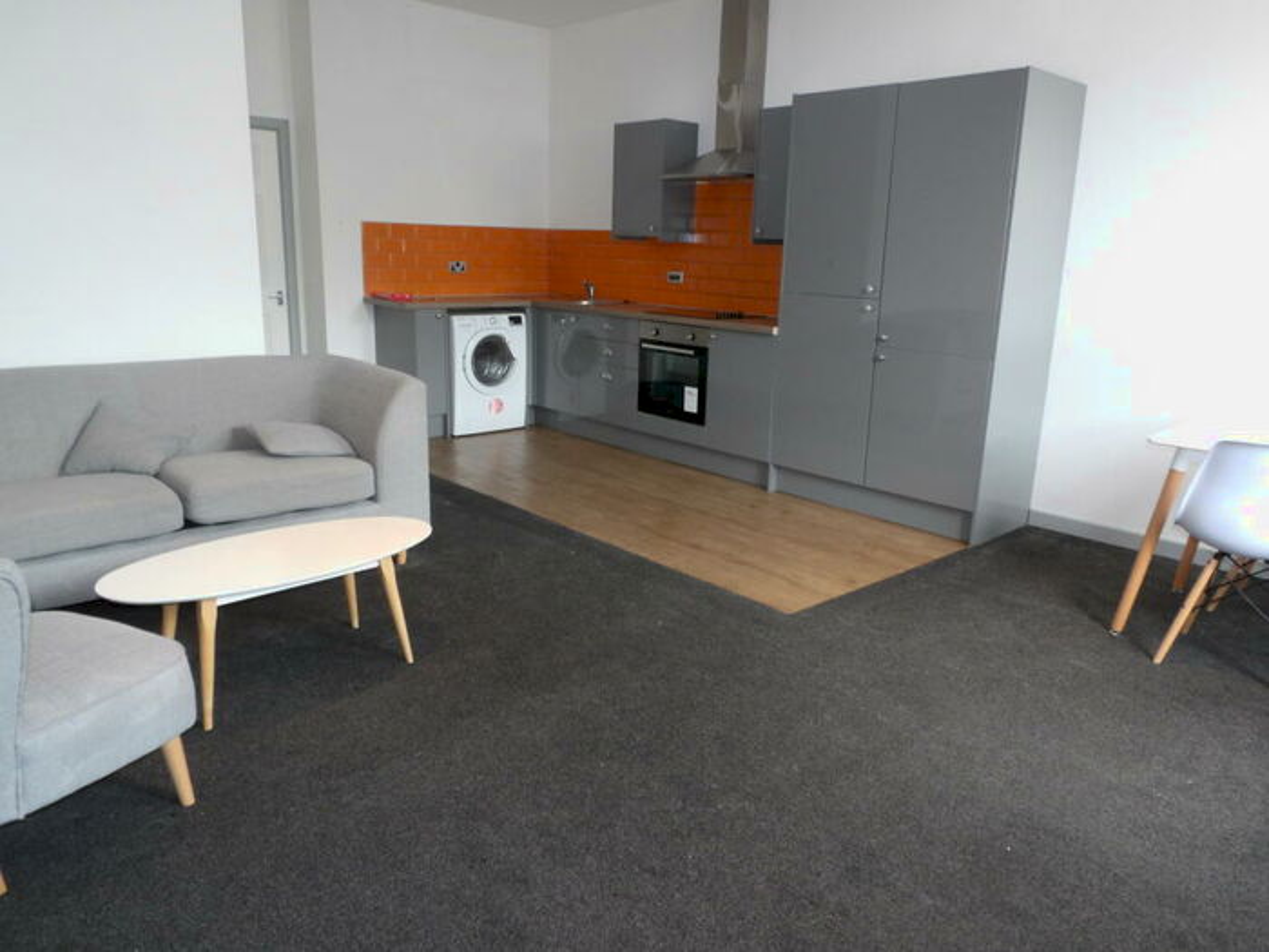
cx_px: 634
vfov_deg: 56.8
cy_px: 476
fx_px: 880
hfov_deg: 71.6
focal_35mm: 24
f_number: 4.1
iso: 200
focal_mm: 4.3
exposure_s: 1/15
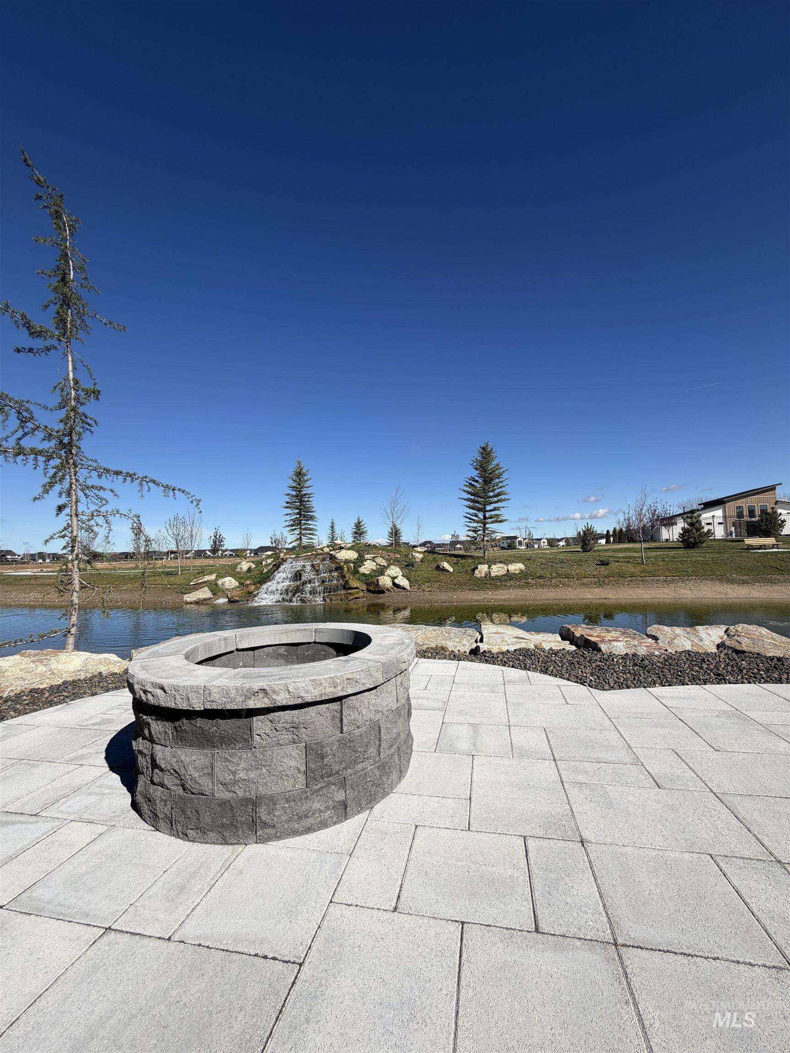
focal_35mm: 14
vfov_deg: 102.1
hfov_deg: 85.7
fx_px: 426
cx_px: 395
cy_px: 526
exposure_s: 1/1145
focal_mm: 2.22
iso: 20
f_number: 2.2
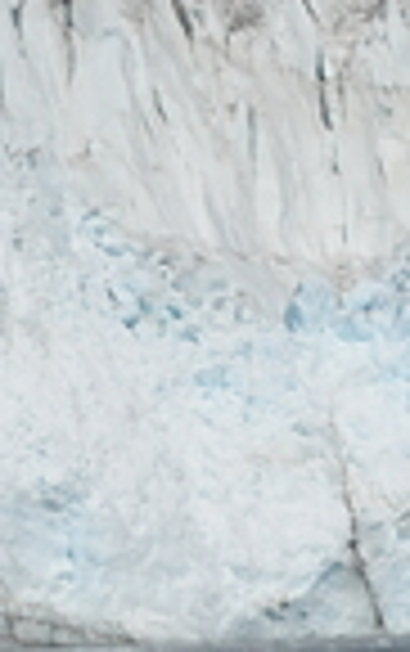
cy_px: -504
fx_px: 19590
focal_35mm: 1099
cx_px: 2478
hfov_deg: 1.2
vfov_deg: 1.9
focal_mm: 122
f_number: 11
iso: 100
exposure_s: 1/500
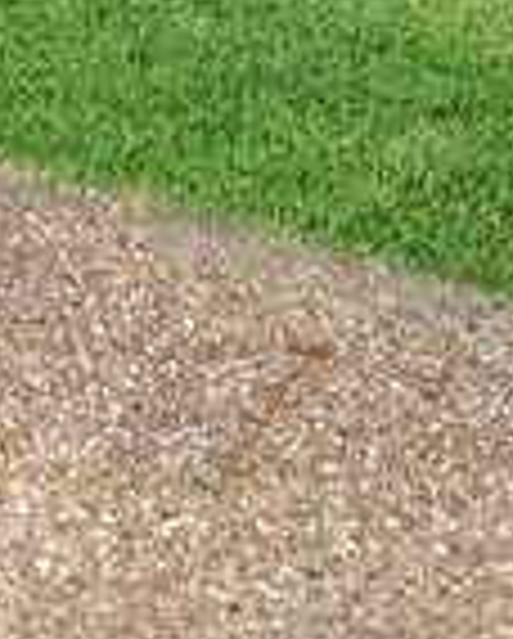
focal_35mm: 89
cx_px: -20
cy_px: -675
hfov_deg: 16.9
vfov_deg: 16.1
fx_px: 1685
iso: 400
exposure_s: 1/20
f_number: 9
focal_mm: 15
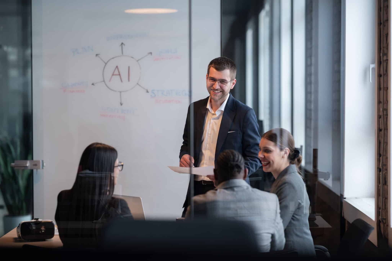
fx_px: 925
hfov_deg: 23.9
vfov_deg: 16.1
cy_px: 130
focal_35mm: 85
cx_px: 196
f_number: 2
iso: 320
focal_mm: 85
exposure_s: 1/320
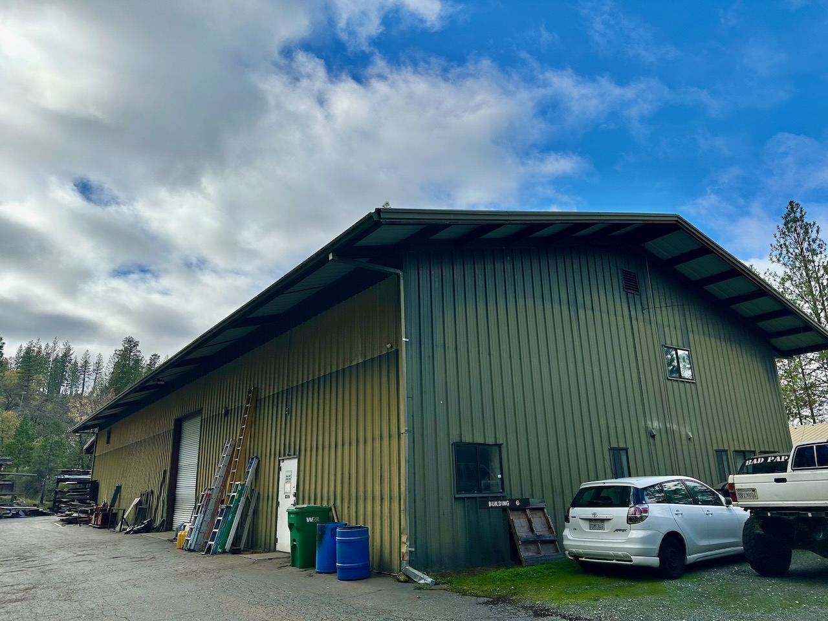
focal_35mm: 24
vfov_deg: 56.8
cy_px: 310
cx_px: 414
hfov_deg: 71.6
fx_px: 574
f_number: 1.78
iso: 80
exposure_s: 1/5848
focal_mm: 6.86
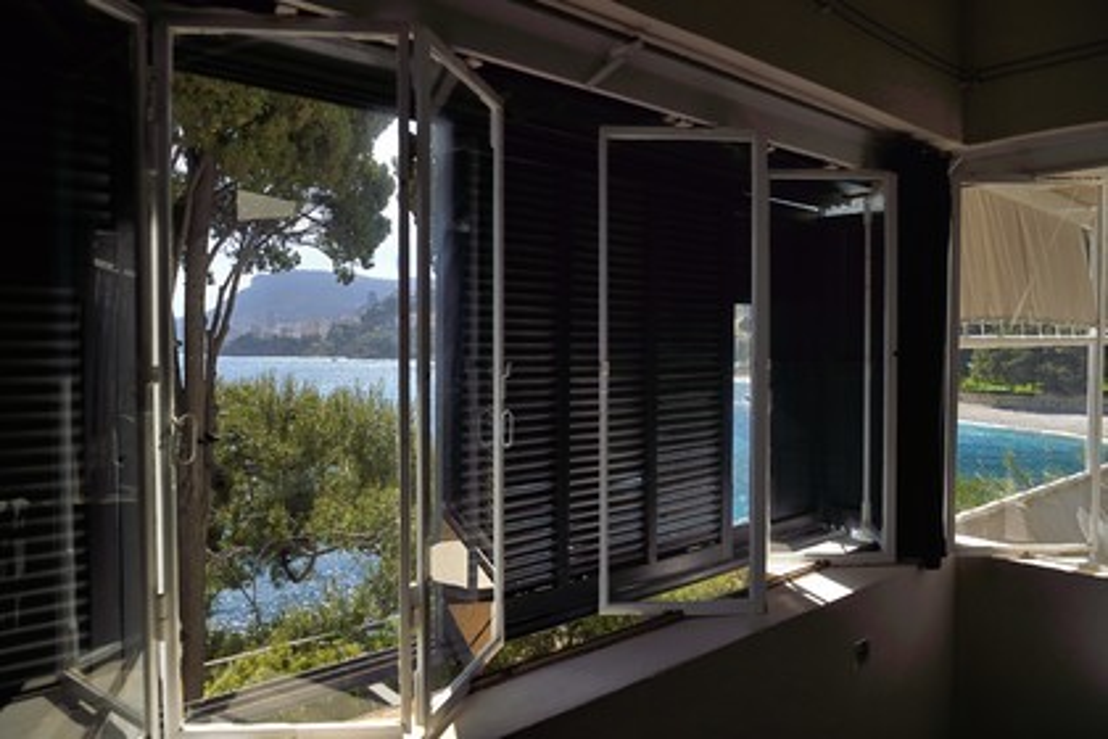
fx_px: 800
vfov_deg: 49.6
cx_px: 554
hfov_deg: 69.4
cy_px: 370
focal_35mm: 26
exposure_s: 1/800
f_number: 8
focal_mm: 26
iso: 200
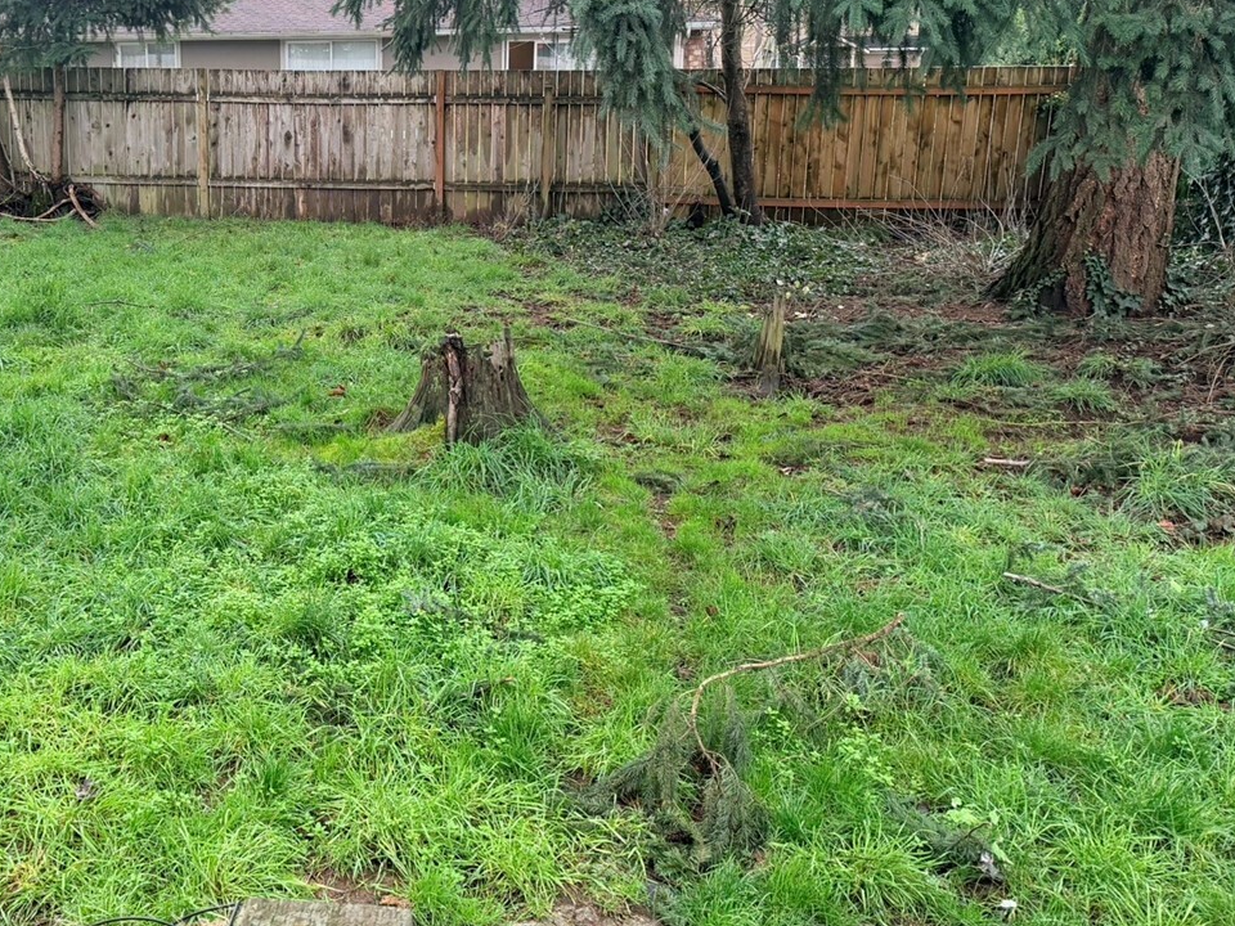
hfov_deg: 45.0
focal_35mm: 40
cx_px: 292
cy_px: 278
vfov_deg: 35.5
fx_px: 1427
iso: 100
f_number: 1.78
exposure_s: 1/190
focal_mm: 6.76
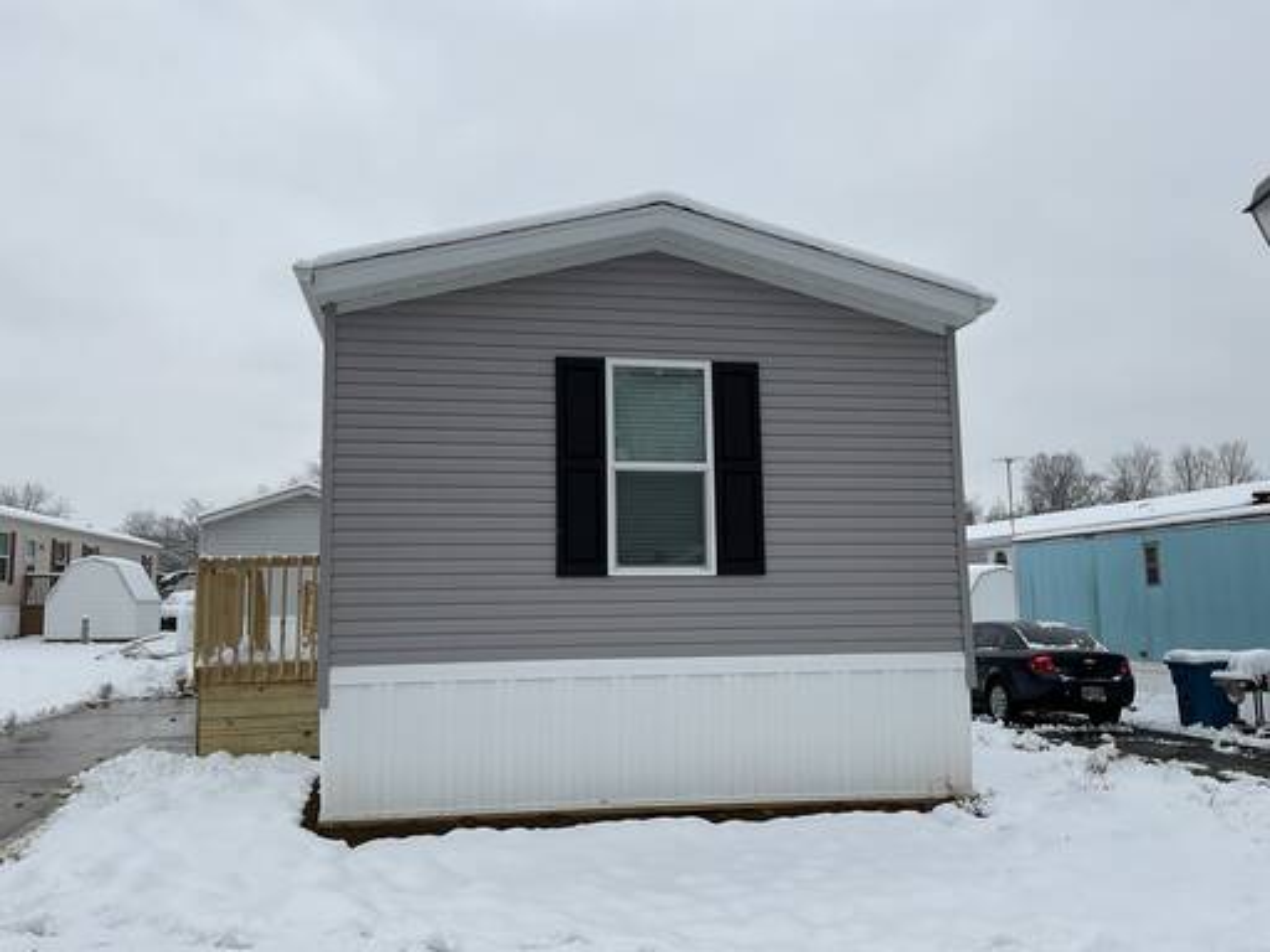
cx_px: 635
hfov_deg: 61.7
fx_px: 1064
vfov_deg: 48.2
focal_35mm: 29
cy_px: 476
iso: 16
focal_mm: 3
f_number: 1.8
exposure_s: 1/666
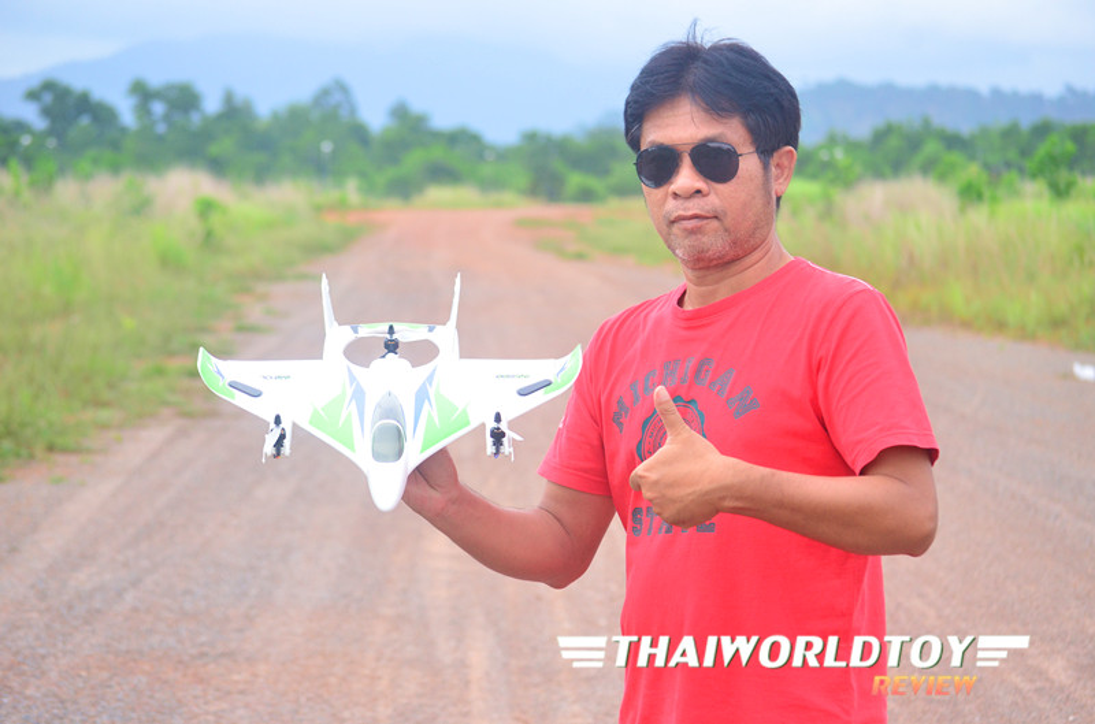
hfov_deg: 19.5
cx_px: 548
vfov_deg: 13.0
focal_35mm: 105
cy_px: 362
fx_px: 3186
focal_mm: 70
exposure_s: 1/320
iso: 640
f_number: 5.6
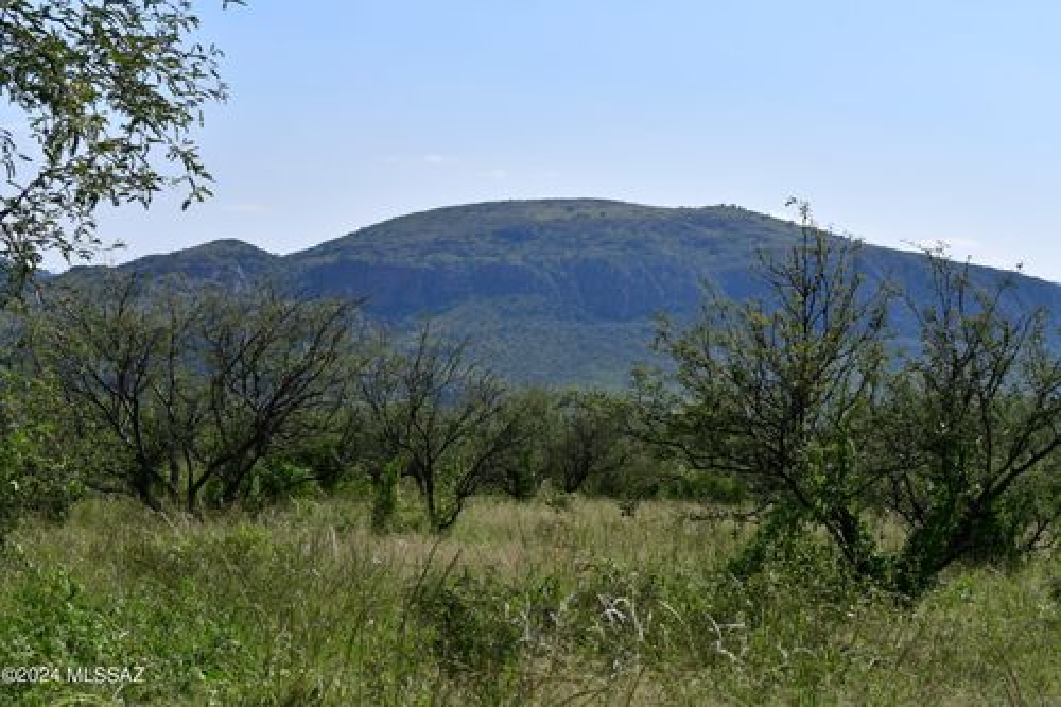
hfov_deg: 24.8
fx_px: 2416
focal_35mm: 82
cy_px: 354
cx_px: 530
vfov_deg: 16.6
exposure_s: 1/1250
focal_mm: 55
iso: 800
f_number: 14
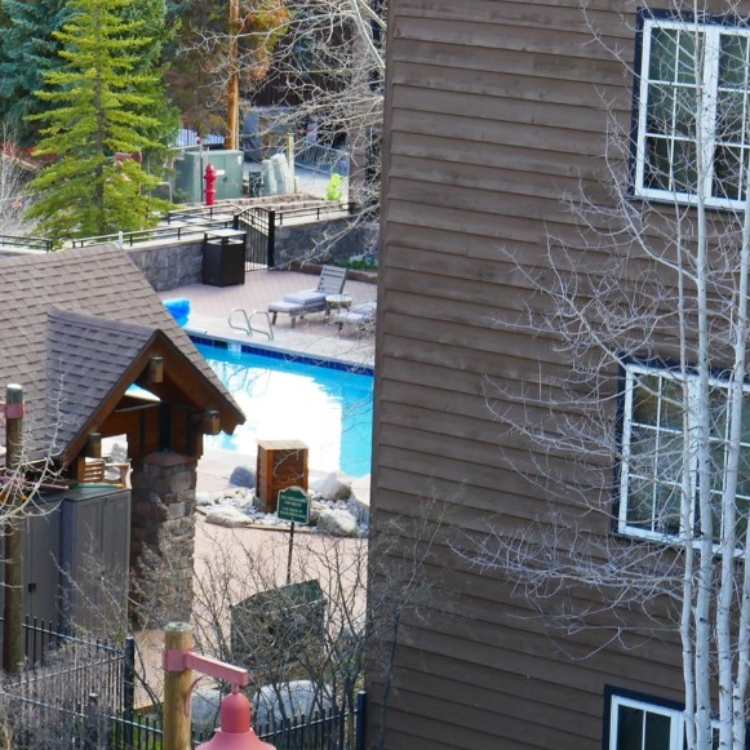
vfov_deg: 11.3
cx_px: 241
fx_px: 3799
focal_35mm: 155
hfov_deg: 11.3
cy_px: 469
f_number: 8
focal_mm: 33.7
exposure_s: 1/80
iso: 500
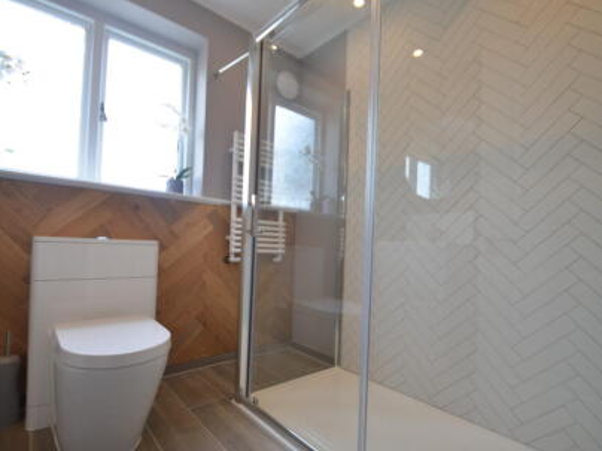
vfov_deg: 74.7
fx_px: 296
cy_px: 223
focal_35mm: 17
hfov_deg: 91.0
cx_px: 305
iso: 100
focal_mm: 10
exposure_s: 1/45
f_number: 3.5
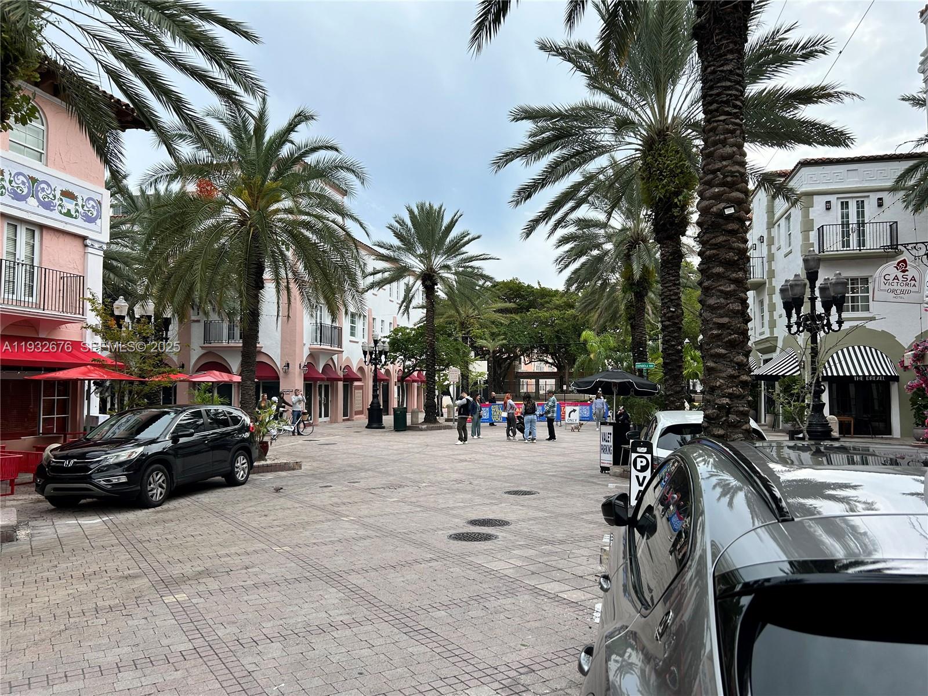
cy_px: 348
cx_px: 464
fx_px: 697
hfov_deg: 67.3
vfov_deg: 53.1
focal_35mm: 26
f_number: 1.5
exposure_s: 1/1531
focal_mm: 5.7
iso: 50
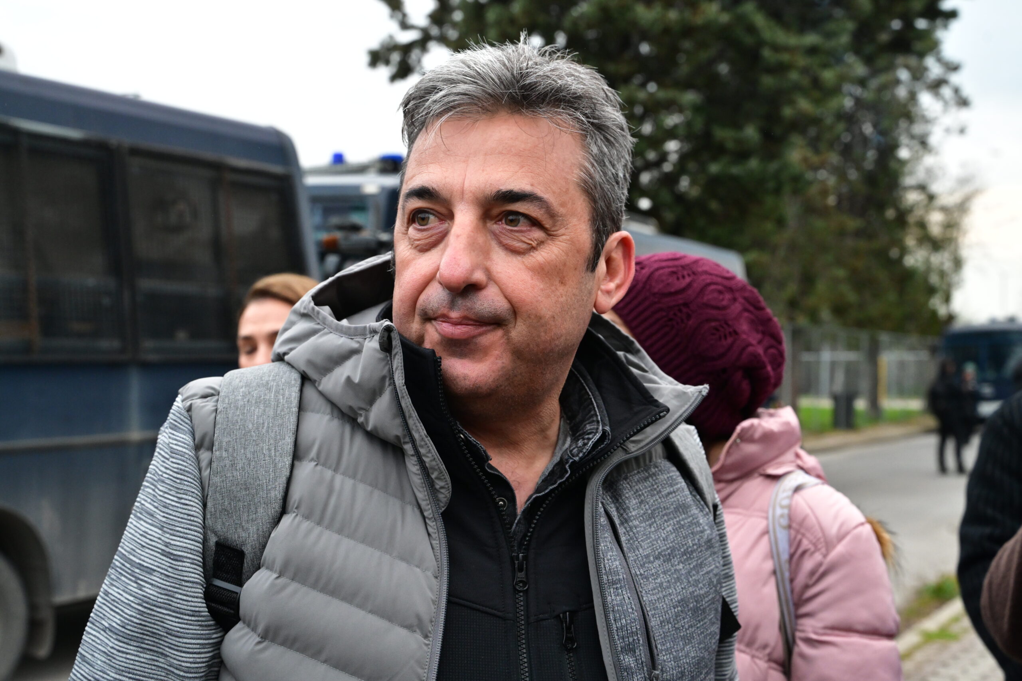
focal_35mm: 48
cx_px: 511
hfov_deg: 41.1
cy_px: 340
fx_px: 1363
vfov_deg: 28.1
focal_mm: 48
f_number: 6.3
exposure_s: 1/500
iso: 3200
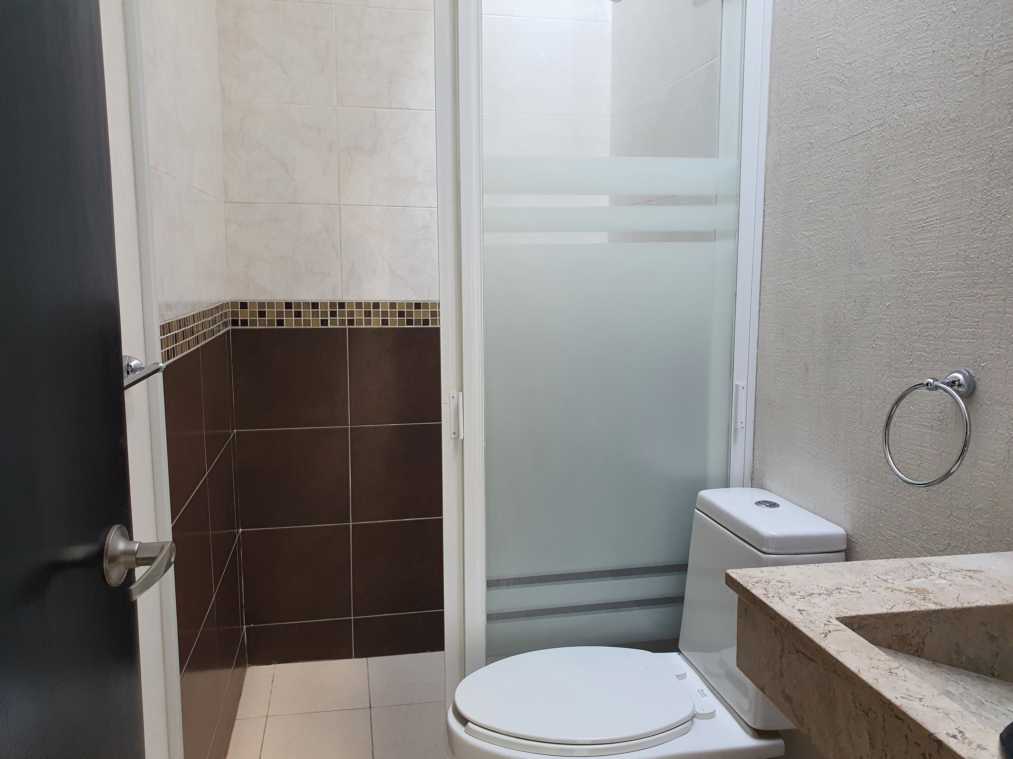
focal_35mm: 26
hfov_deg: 67.3
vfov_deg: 53.1
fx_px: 761
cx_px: 506
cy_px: 380
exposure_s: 1/40
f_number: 2.4
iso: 200
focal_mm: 4.3
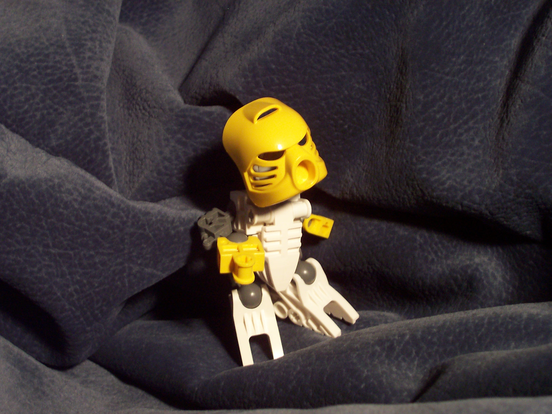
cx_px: 276
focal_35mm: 57
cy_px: 207
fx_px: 909
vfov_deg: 25.7
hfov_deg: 33.8
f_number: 3.4
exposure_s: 1/15
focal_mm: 8.6
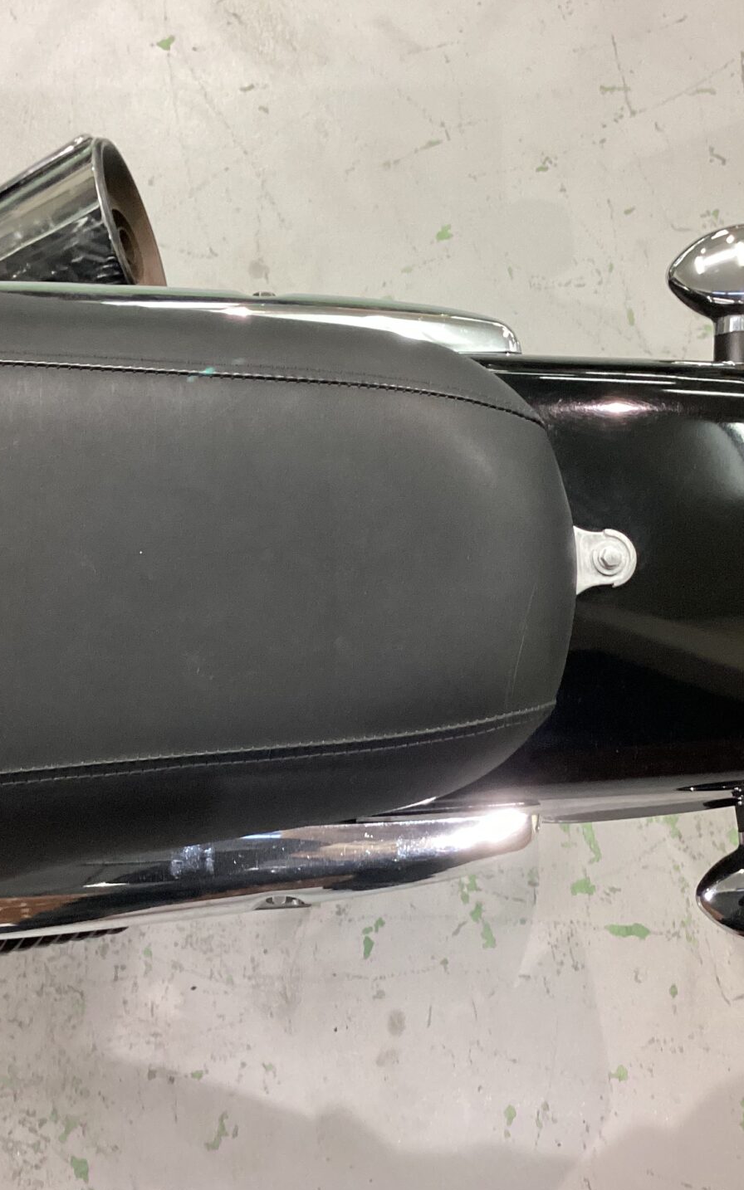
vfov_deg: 45.3
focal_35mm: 44
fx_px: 1428
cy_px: 596
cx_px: 352
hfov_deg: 29.2
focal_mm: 3.3
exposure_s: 1/60
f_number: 2.4
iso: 200
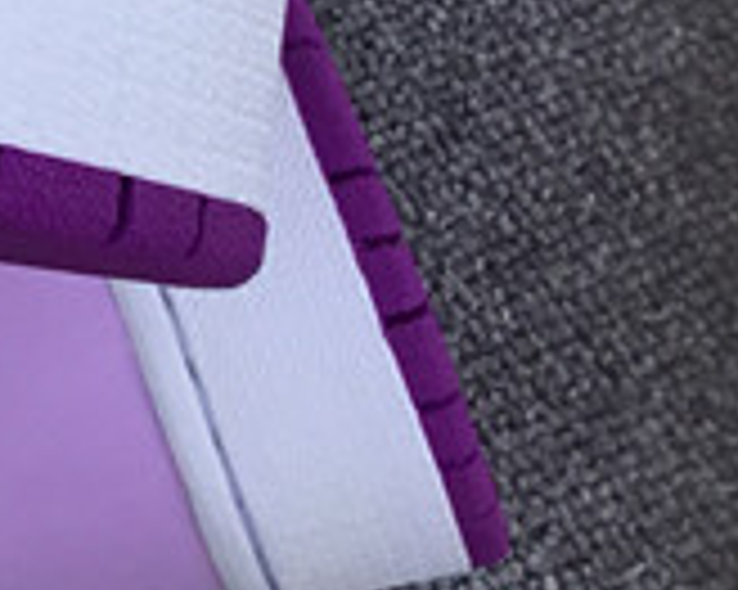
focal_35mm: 166
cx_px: -1224
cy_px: -772
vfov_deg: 8.6
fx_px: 3624
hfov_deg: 9.8
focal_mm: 3.3
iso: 25
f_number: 2.4
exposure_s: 1/431
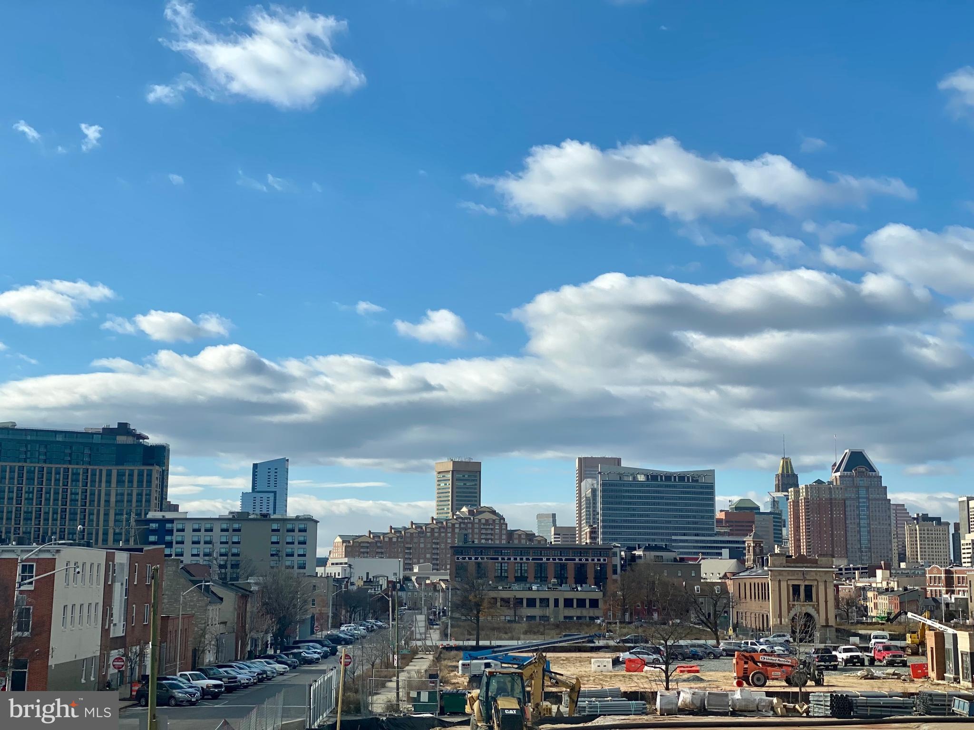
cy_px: 365
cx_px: 487
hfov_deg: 36.8
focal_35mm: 52
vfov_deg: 28.0
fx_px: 1463
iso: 20
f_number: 2
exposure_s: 1/1546
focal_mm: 6
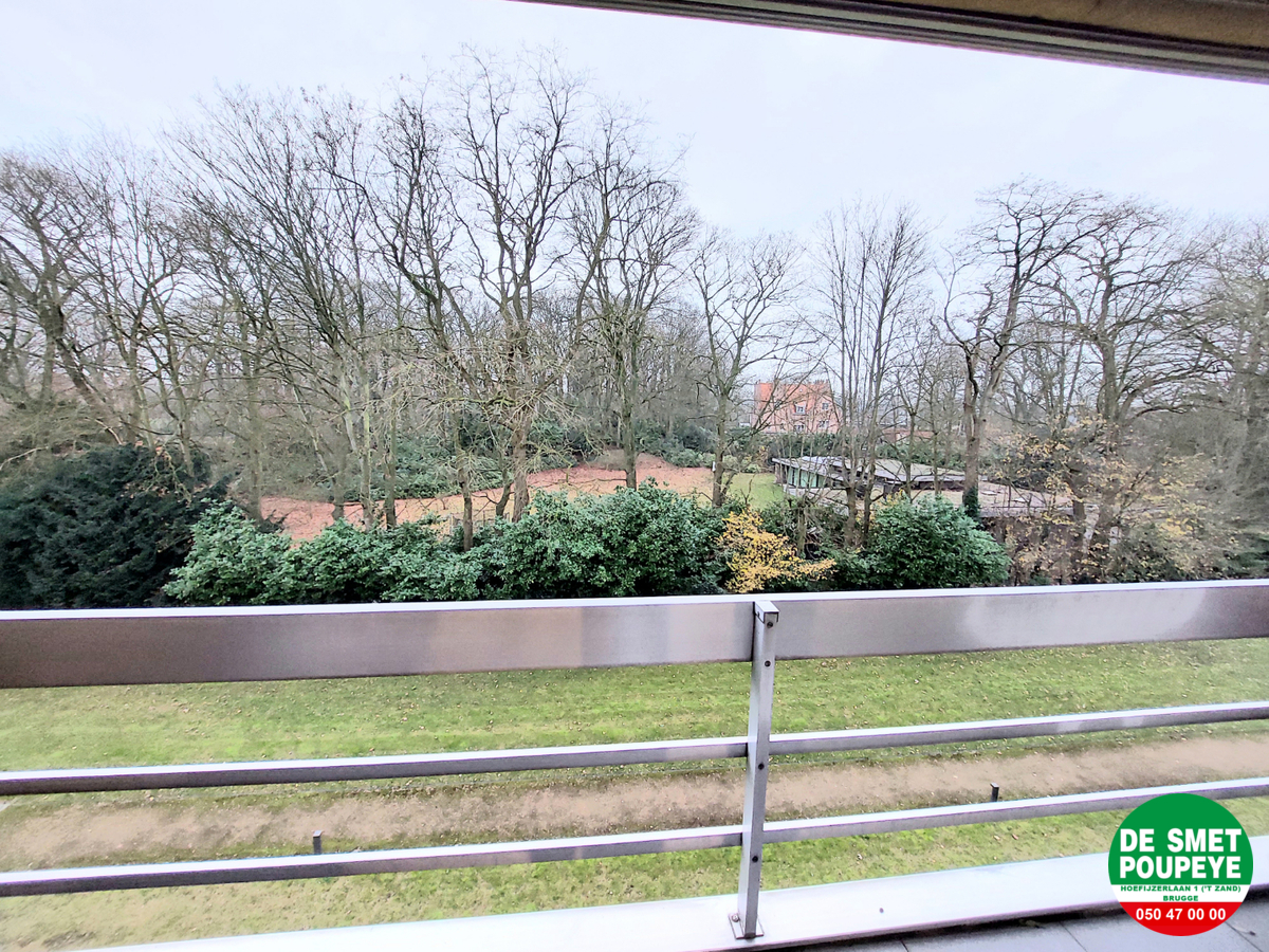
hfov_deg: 106.2
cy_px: 476
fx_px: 477
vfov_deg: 89.9
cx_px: 634
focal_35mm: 13
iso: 80
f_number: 2.2
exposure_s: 1/50
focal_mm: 1.74
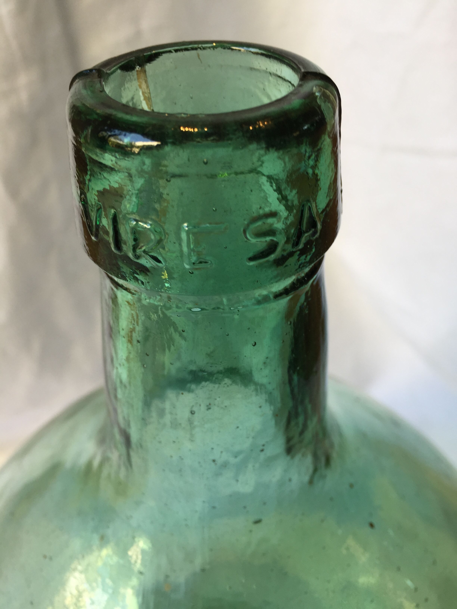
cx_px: 228
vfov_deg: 61.7
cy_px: 304
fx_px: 510
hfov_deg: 48.2
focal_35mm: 29
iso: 32
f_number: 2.2
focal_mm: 4.15
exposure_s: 1/50
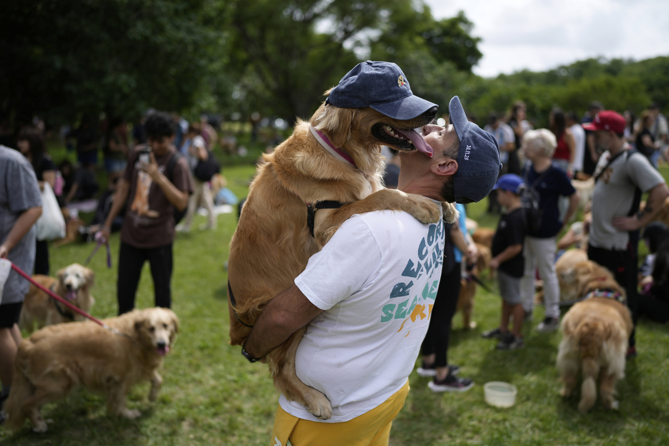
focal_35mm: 35
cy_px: 223
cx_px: 334
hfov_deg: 54.4
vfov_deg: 37.9
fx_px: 650
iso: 100
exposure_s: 1/5000
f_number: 1.4
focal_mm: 35
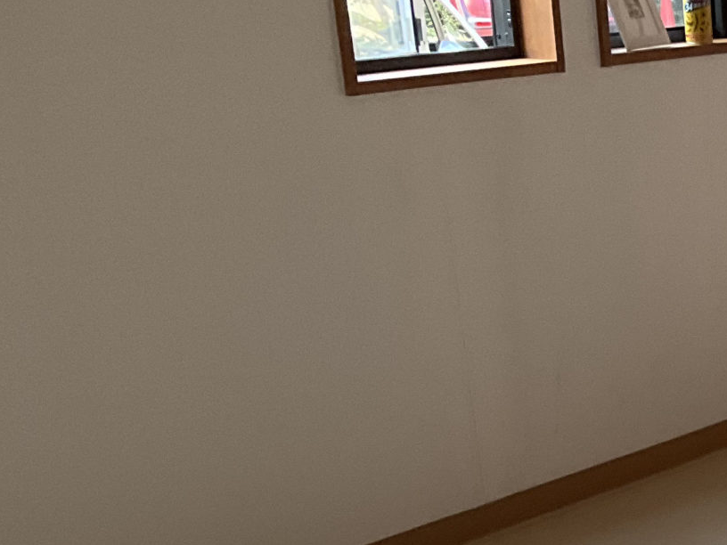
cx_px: 1074
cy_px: 846
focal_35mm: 91
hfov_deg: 19.0
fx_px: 1911
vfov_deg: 14.9
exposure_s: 1/122
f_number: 1.8
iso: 50
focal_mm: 3
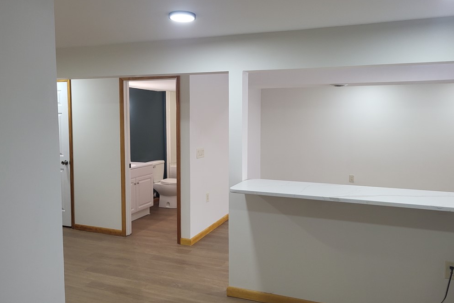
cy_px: 143
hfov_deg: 65.5
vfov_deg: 46.4
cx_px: 234
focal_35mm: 28
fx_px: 353
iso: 250
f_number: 1.8
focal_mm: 5.4
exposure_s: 1/120
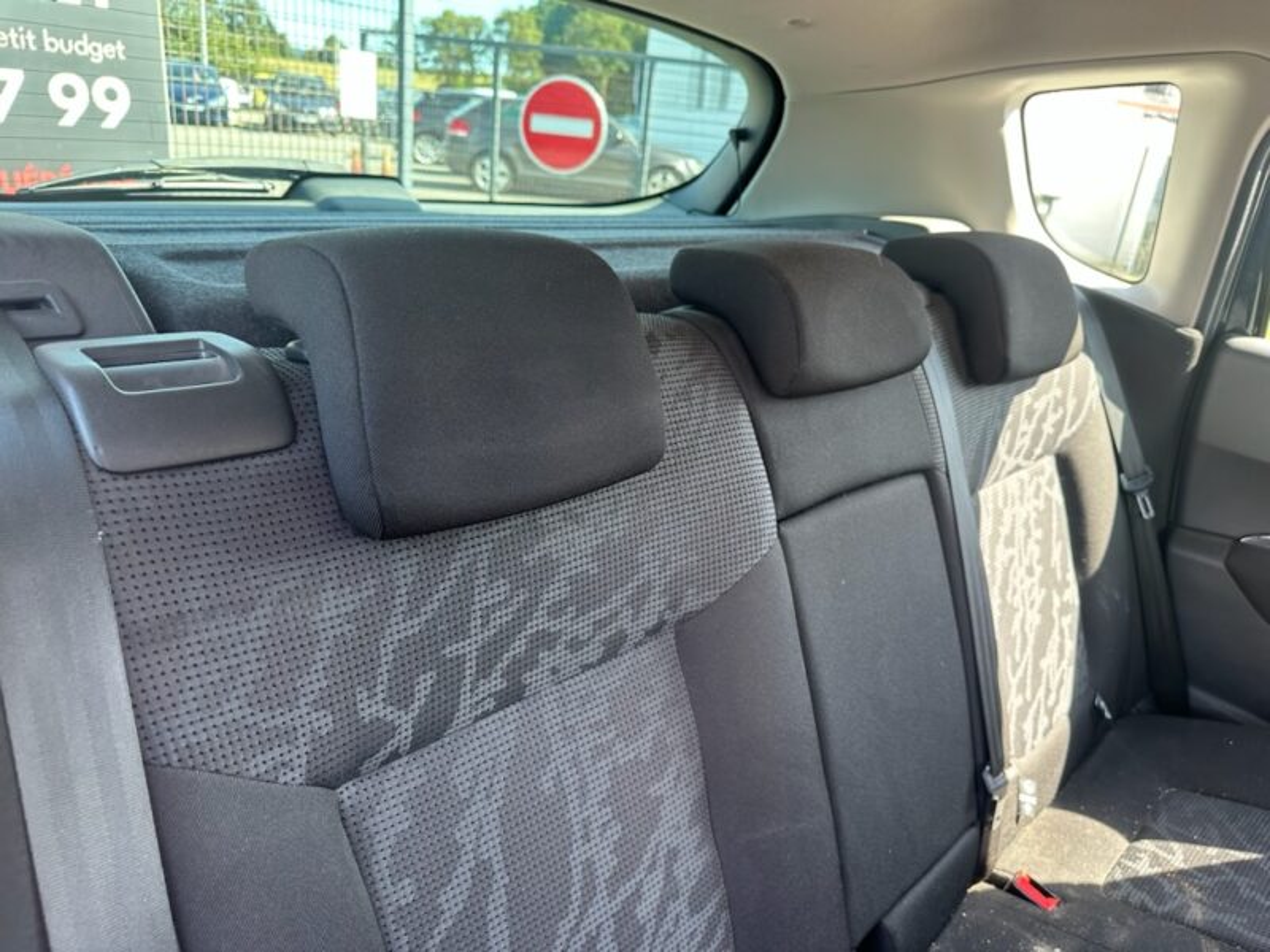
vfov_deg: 56.8
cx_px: 635
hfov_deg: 71.6
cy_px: 476
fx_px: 881
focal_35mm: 24
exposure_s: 1/121
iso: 100
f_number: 1.78
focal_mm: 6.86
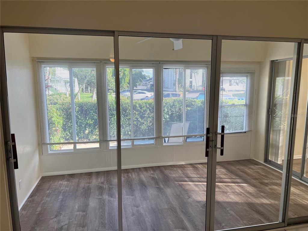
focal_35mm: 26
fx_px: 231
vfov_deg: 53.1
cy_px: 116
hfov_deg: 67.3
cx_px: 154
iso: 40
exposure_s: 1/220
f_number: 1.5
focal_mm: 5.7
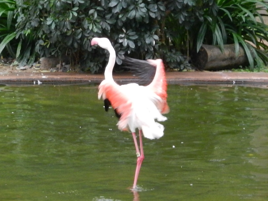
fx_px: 1463
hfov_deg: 10.5
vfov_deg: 7.9
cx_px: 134
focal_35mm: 189
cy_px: 100
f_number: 5.3
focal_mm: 34
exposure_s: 1/125
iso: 640
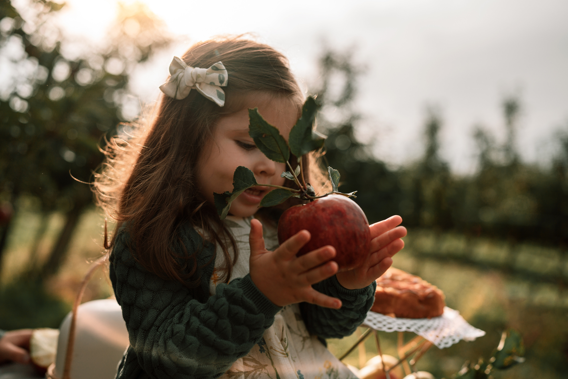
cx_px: 284
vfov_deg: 37.9
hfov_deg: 54.4
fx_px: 552
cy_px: 190
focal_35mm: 35
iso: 100
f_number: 2
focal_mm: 35
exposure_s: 1/2500
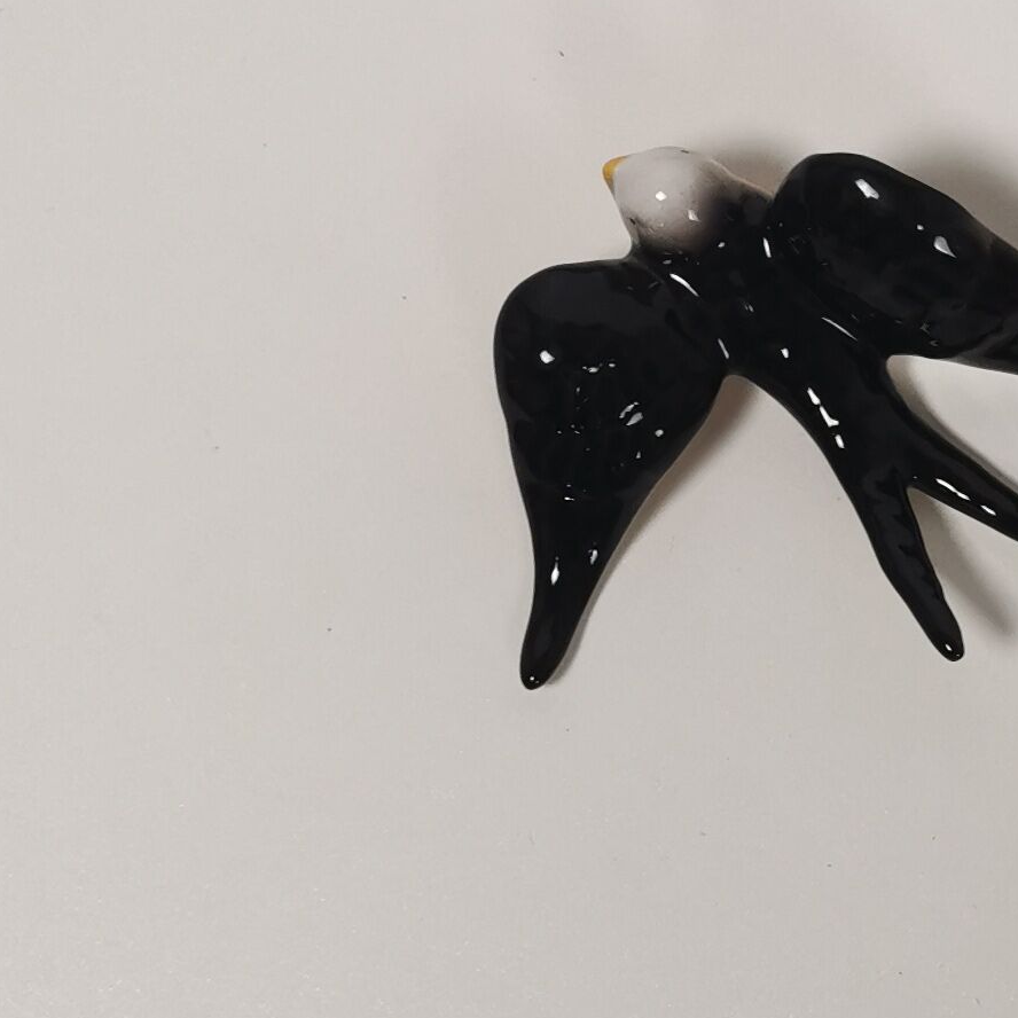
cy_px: 650
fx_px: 3261
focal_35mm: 98
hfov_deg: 17.0
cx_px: 1206
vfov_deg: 17.7
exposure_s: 1/100
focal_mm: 5.56
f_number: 1.6
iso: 160
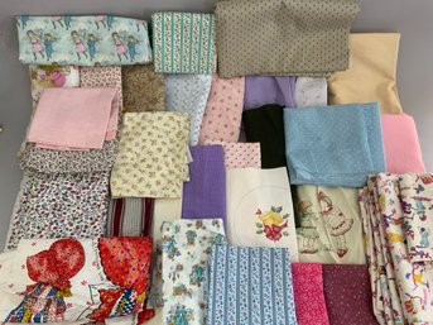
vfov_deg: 48.2
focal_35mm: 29
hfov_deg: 61.7
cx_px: 216
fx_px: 363
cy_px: 162
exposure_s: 1/104
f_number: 1.8
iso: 64
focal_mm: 3
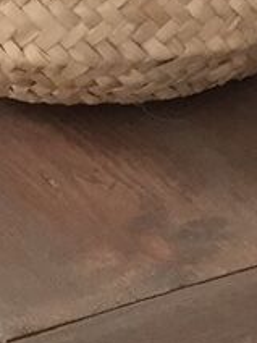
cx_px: 393
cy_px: 495
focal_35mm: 239
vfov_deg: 8.1
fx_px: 2366
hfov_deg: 6.1
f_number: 2.4
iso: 25
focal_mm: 3.3
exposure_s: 1/33
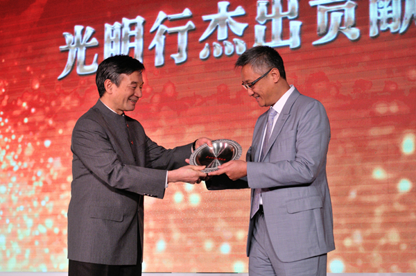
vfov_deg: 18.1
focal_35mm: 75
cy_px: 138
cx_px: 208
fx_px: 865
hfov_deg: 27.0
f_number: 4
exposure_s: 1/200
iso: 640
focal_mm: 50
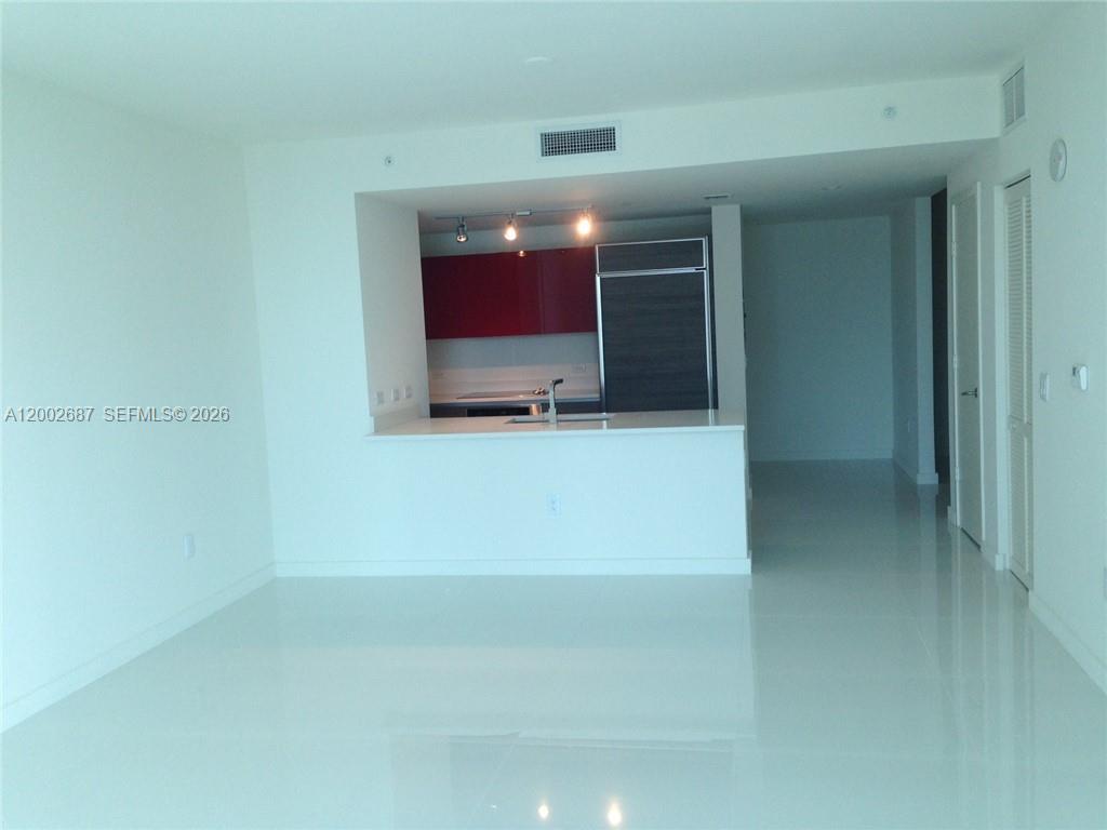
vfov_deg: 42.9
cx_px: 554
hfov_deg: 55.4
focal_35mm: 33
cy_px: 415
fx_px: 1055
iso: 80
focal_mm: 4.12
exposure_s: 1/120
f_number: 2.4
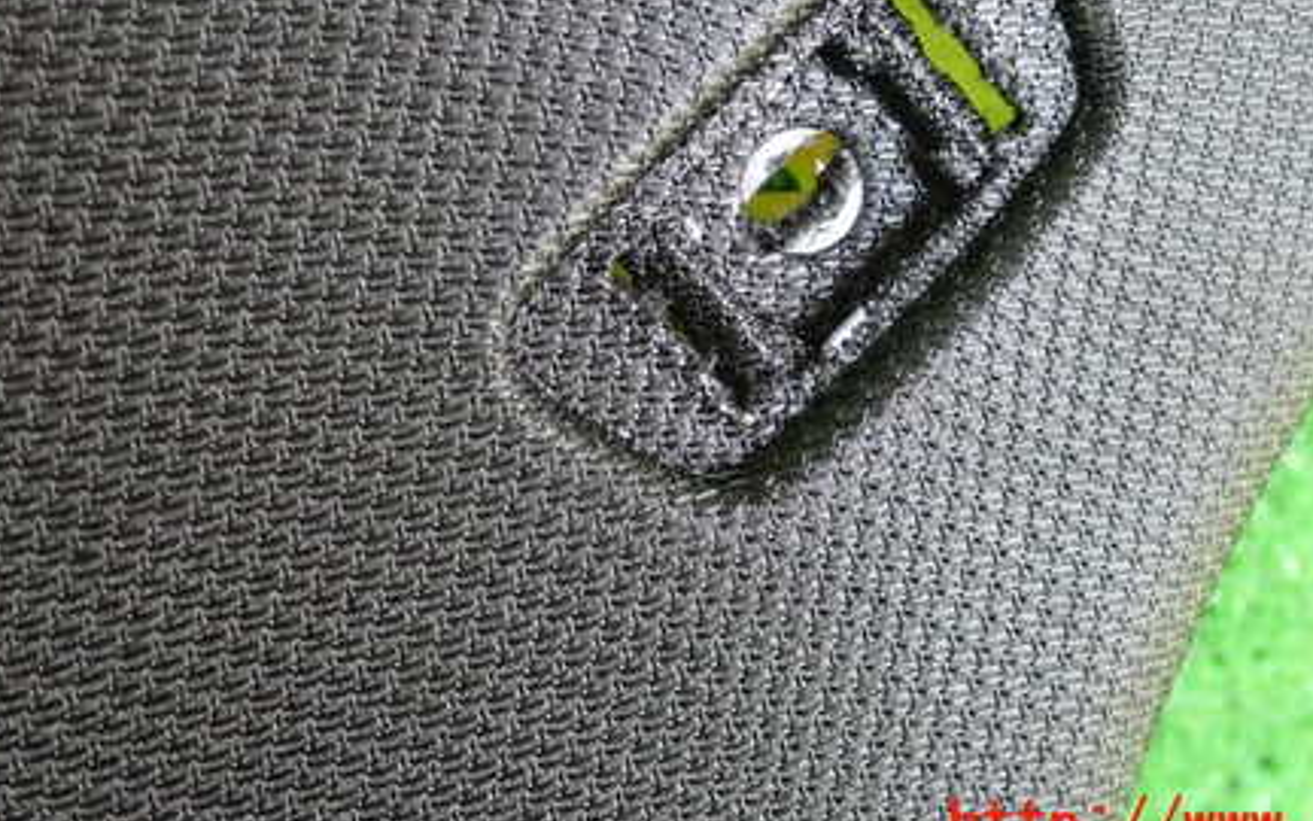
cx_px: 723
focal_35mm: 56
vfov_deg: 22.9
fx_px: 2004
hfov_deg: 36.2
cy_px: 182
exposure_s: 1/125
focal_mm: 6.83
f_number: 2.7
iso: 1000
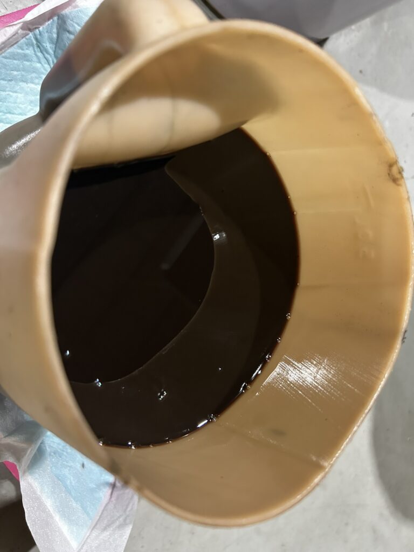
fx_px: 415
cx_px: 207
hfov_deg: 53.1
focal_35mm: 26
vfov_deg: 67.3
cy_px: 276
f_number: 1.5
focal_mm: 5.7
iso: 500
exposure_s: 1/55
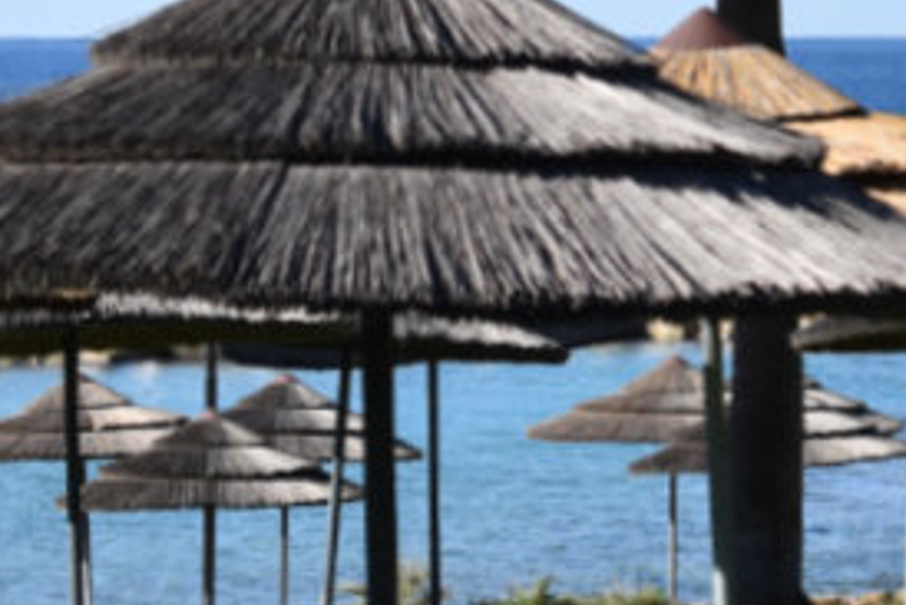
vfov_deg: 6.1
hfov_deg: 8.9
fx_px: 5640
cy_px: 8
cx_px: 1518
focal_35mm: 224
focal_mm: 40
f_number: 5
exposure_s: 1/1250
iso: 400
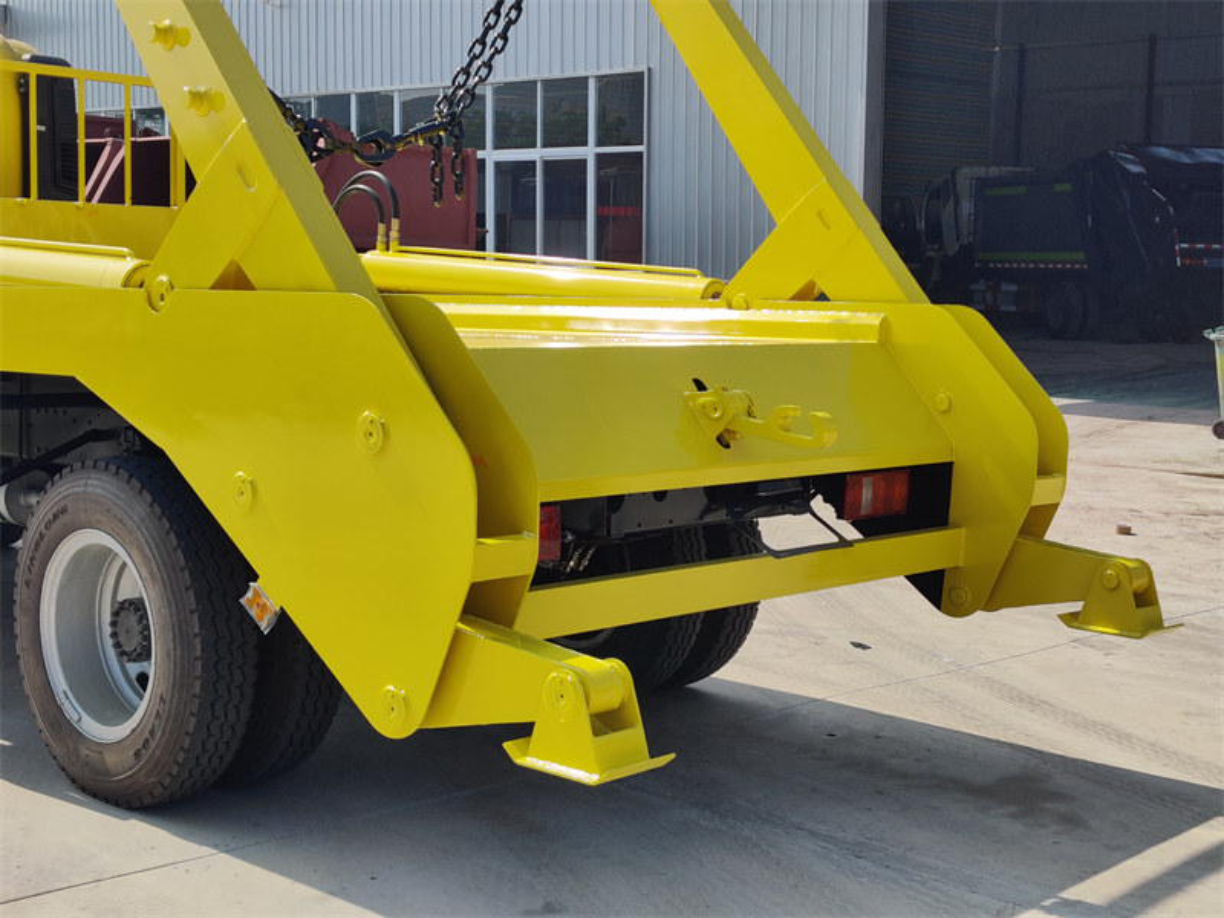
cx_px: 612
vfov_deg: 51.4
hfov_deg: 65.3
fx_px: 955
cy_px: 459
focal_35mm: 27
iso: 125
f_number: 1.65
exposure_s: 1/2780
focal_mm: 4.75
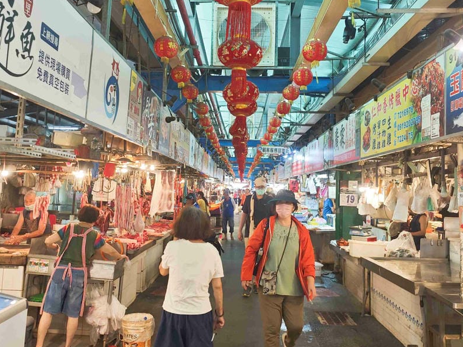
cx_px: 228
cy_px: 134
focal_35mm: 35
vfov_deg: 40.4
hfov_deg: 52.6
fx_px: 468
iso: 160
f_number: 2
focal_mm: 8.72
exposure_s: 1/60
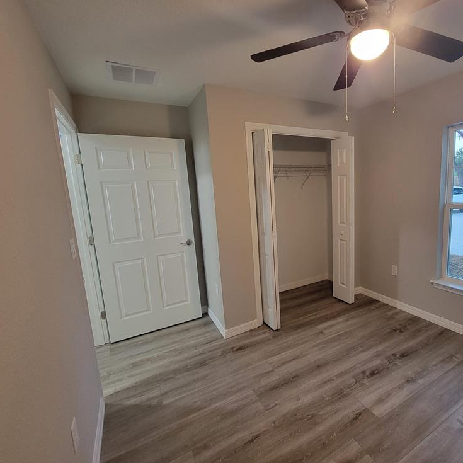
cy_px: 223
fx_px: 242
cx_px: 287
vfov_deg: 87.4
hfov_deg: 85.9
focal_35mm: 16
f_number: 2.2
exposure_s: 1/30
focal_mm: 2.2
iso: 320
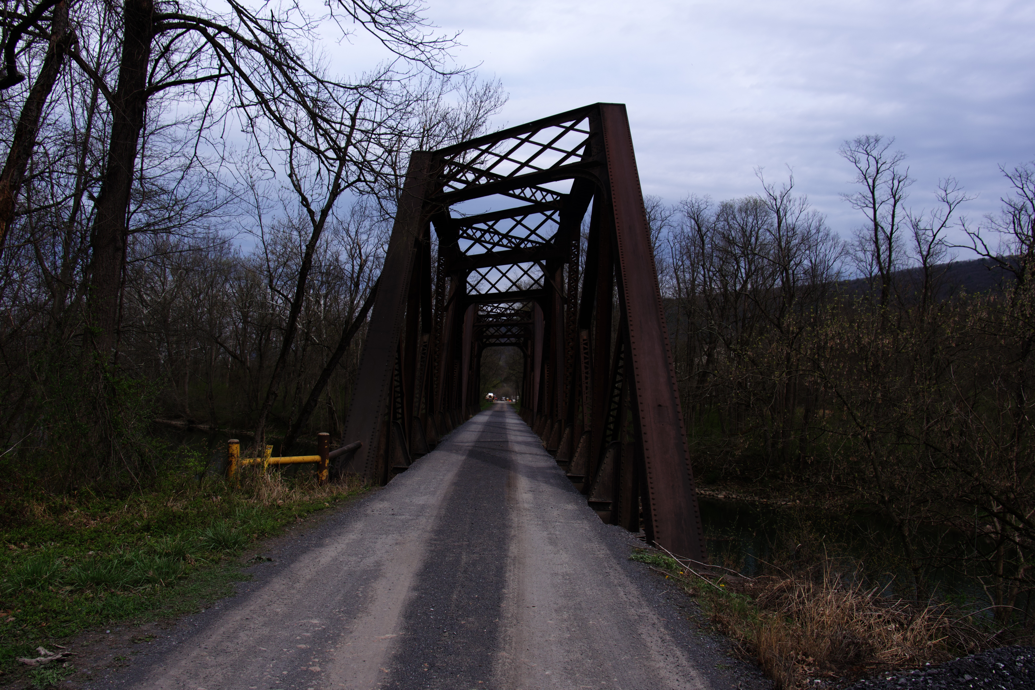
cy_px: 345
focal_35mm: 30
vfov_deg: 43.6
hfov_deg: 61.9
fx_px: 862
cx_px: 518
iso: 320
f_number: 10
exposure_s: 1/250
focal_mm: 20.1
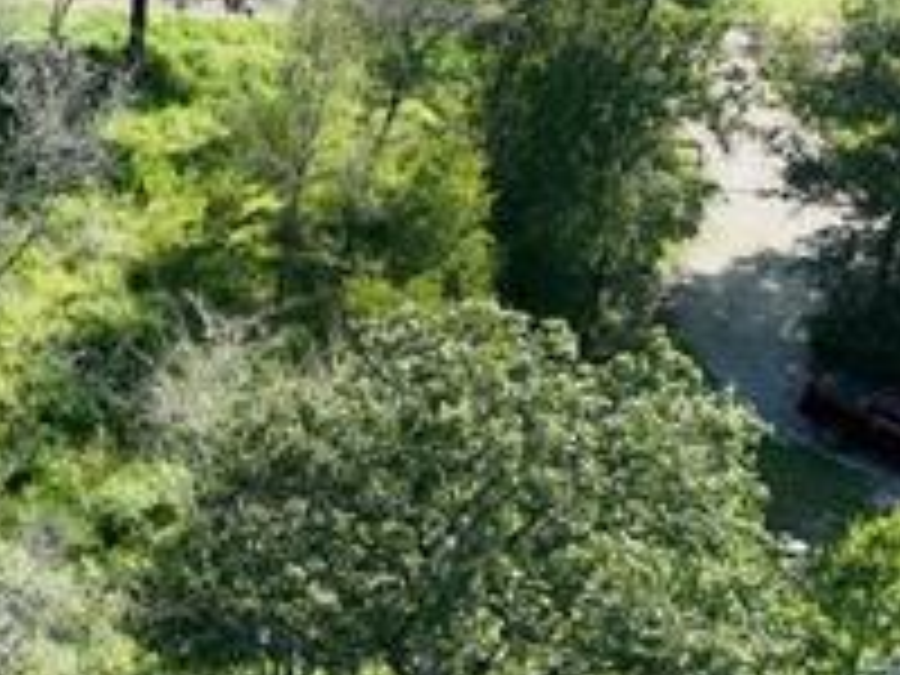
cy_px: 493
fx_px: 3198
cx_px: -675
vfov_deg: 12.0
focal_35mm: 123
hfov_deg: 14.3
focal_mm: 12.29
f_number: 2.8
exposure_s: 1/1600
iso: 200
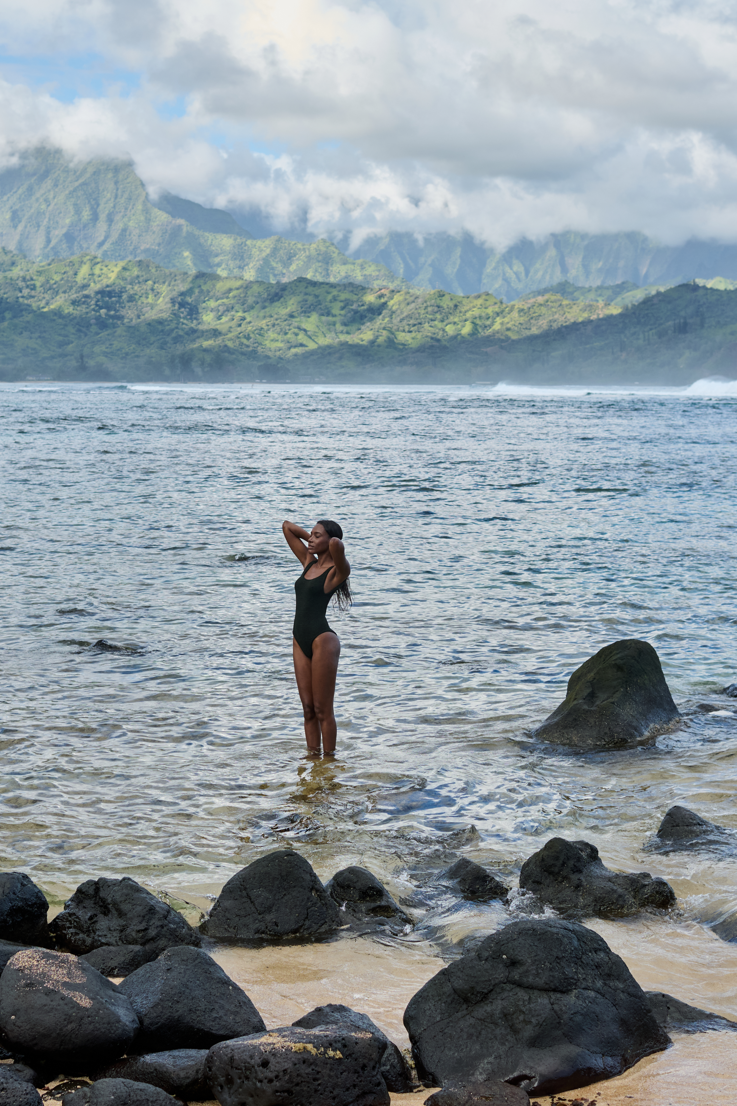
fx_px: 1812
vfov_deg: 33.9
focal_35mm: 59
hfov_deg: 23.0
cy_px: 508
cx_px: 322
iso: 400
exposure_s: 1/1250
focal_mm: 35
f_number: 4
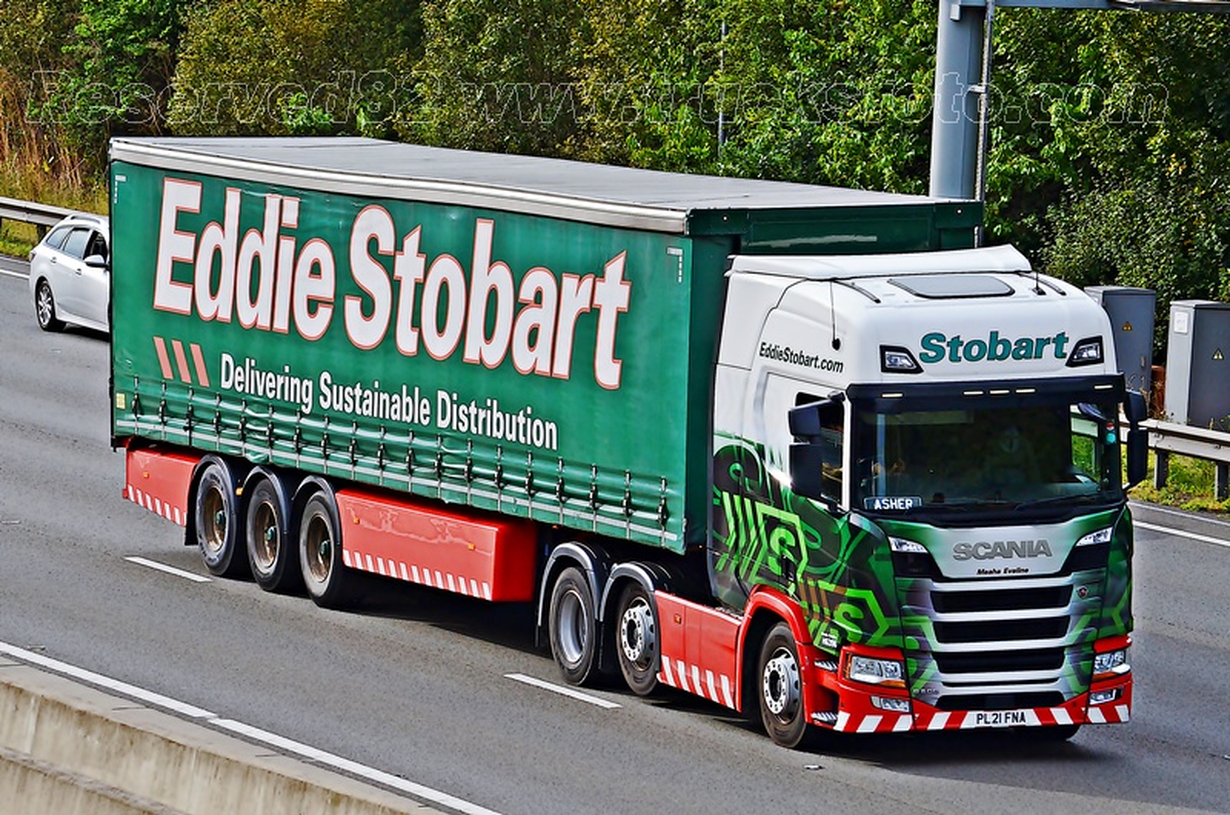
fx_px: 6905
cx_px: 615
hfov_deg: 10.2
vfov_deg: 6.8
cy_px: 408
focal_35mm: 202
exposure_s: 1/800
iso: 500
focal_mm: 135
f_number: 8
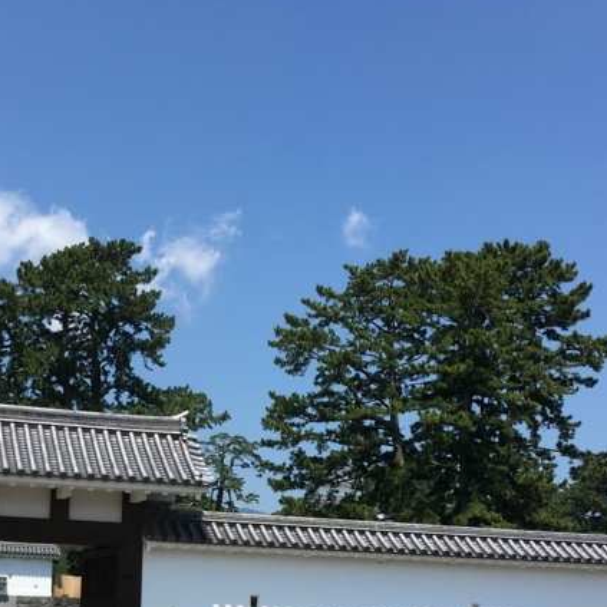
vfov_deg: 27.0
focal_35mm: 62
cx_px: 225
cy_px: 512
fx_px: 1230
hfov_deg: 27.6
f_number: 2.2
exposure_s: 1/1508
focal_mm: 4.15
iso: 25
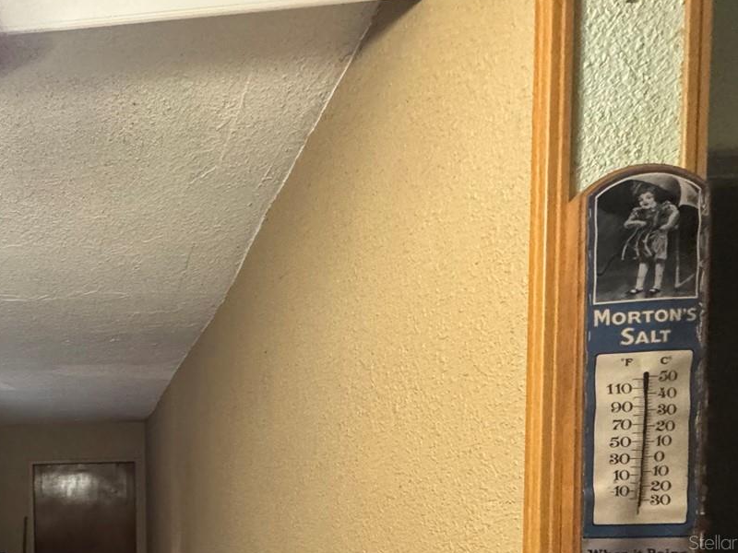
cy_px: 542
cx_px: 38
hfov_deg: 53.2
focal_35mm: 28
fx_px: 597
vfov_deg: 43.3
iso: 640
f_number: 2.2
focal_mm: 2.22
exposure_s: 1/60
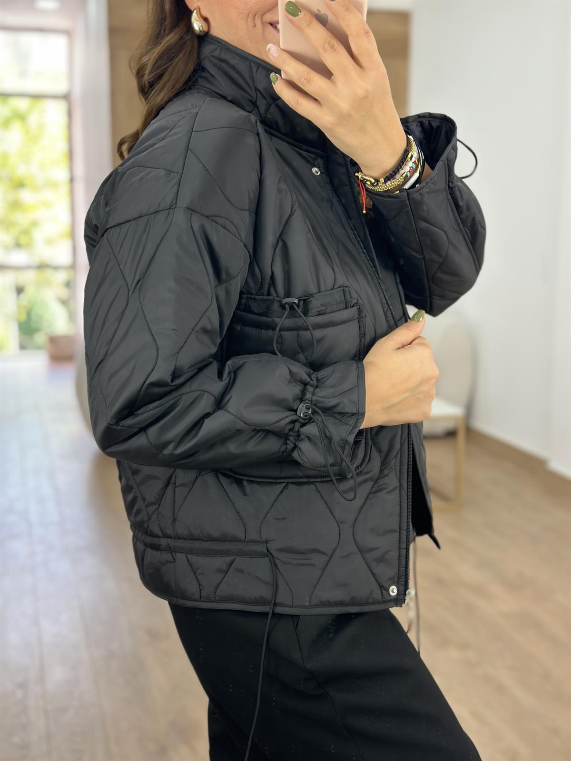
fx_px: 1056
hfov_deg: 30.3
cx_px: 286
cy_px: 380
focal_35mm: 48
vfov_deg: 39.7
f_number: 1.78
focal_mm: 6.86
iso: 80
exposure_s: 1/100
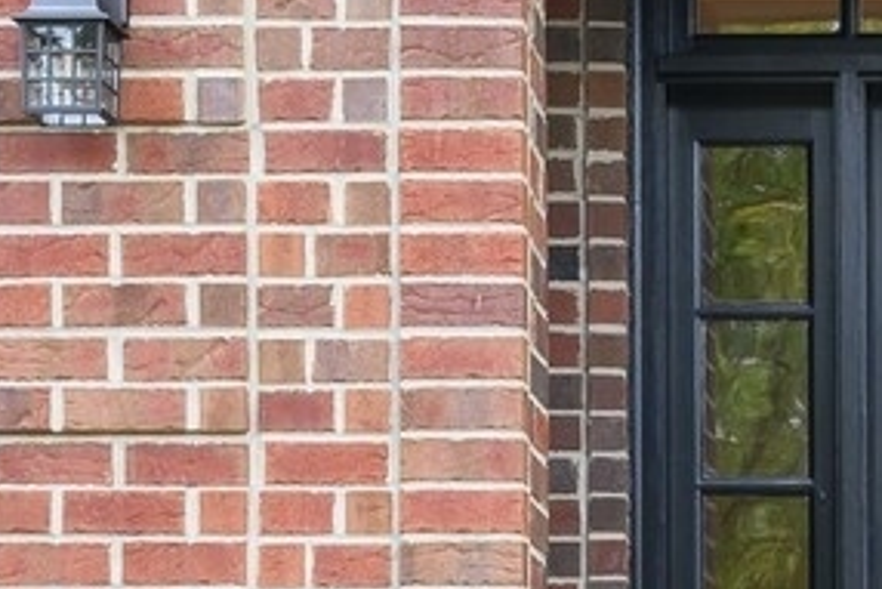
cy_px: 885
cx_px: 1096
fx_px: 4167
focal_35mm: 170
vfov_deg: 7.9
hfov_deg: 11.8
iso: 200
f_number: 8
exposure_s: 1/8
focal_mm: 30
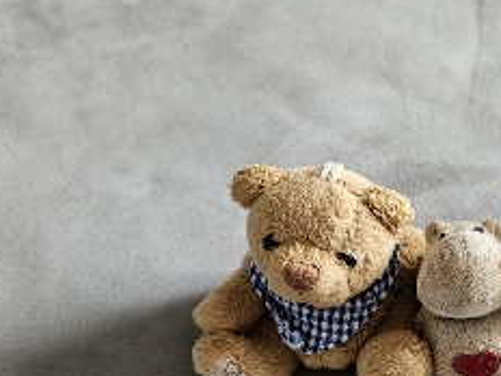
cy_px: 313
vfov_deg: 27.3
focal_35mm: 52
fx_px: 753
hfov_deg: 35.1
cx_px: 431
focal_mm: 5.4
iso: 400
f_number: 1.8
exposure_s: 1/100
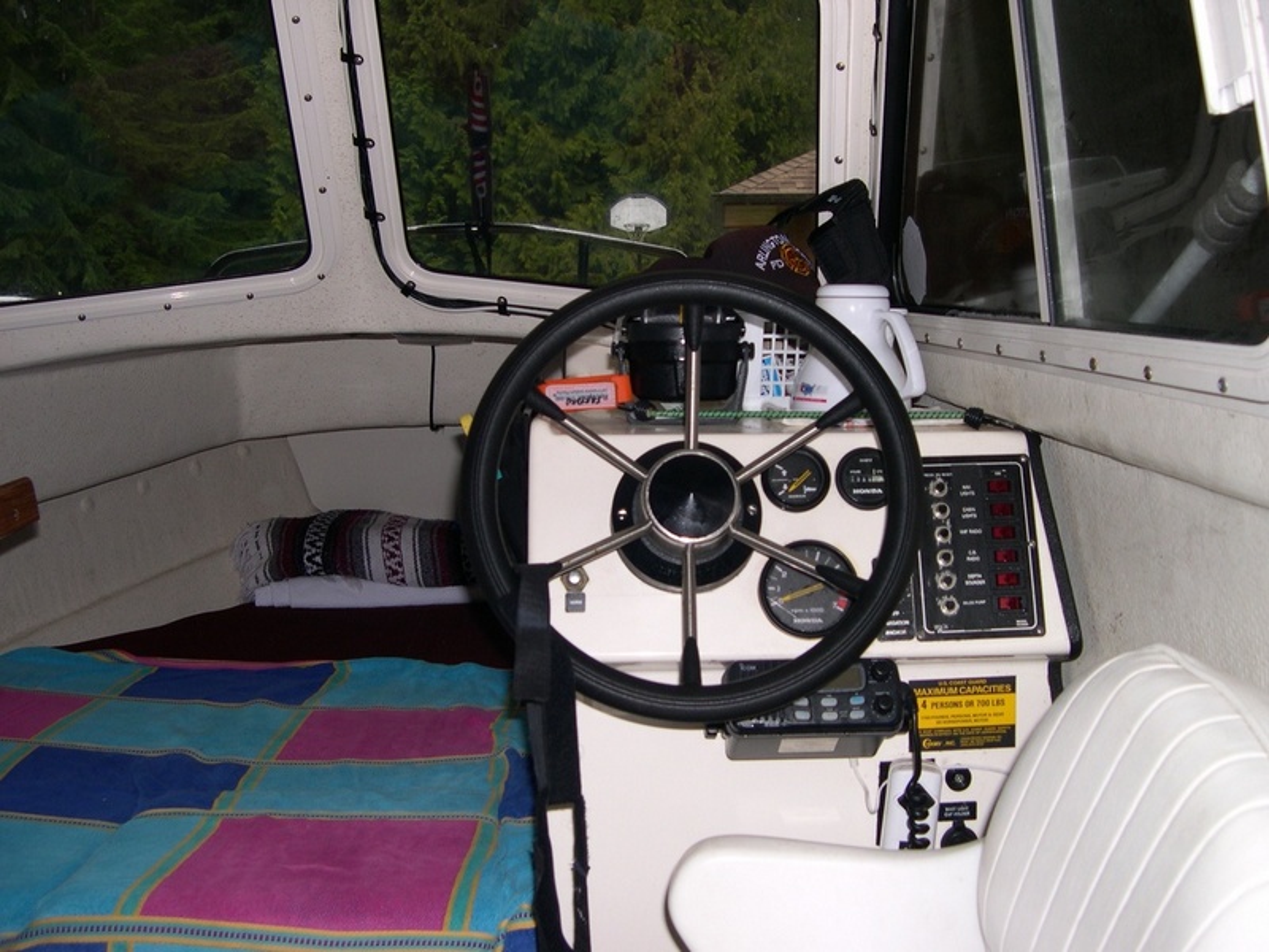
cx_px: 634
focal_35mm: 38
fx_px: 1393
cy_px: 476
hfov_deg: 49.0
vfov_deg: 37.7
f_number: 2.8
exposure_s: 1/60
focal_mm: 8
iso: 100
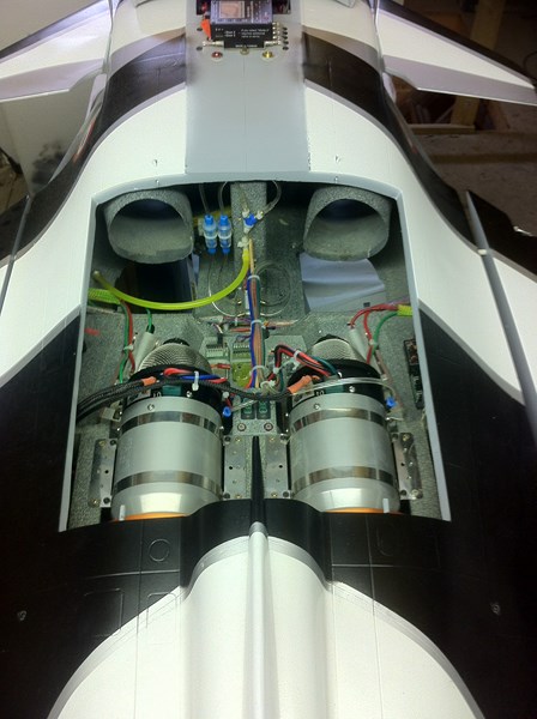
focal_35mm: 35
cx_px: 268
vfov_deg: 52.7
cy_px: 360
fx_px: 726
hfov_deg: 40.6
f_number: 2.8
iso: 100
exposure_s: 1/17
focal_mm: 3.85
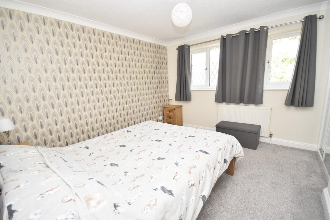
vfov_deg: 77.3
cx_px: 165
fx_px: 138
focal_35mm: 15
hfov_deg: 100.4
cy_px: 110
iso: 800
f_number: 4
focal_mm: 10
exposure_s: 1/125
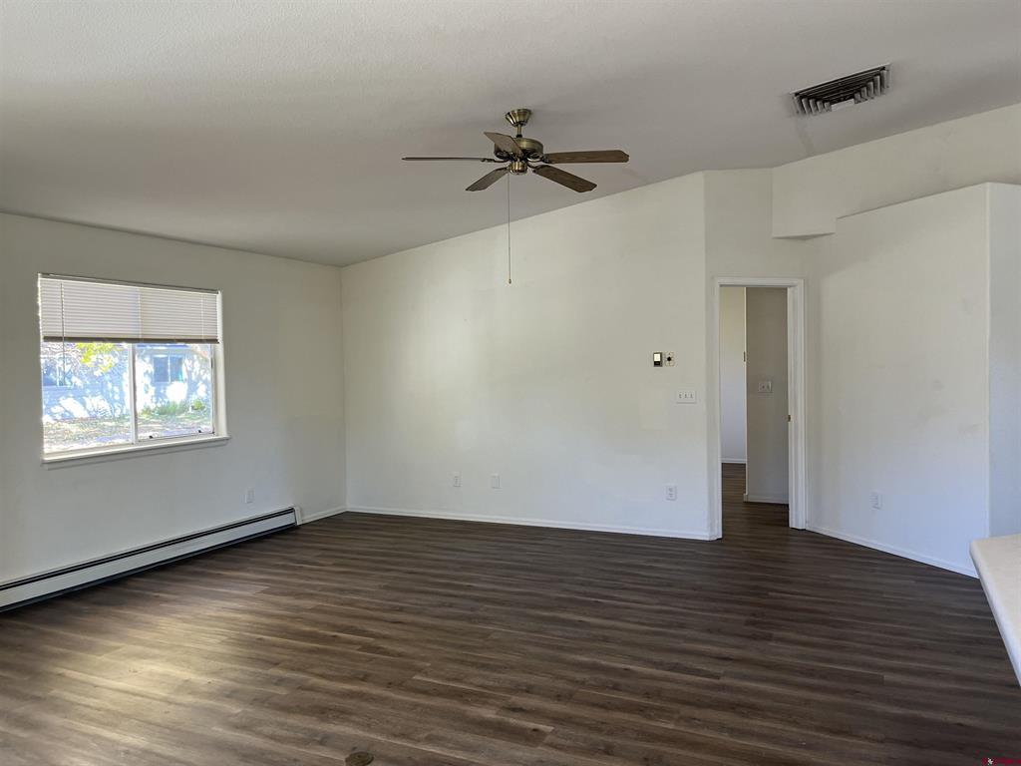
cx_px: 510
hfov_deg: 67.3
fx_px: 767
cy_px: 383
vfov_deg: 53.1
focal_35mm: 26
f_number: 1.6
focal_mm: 5.1
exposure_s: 1/120
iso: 100
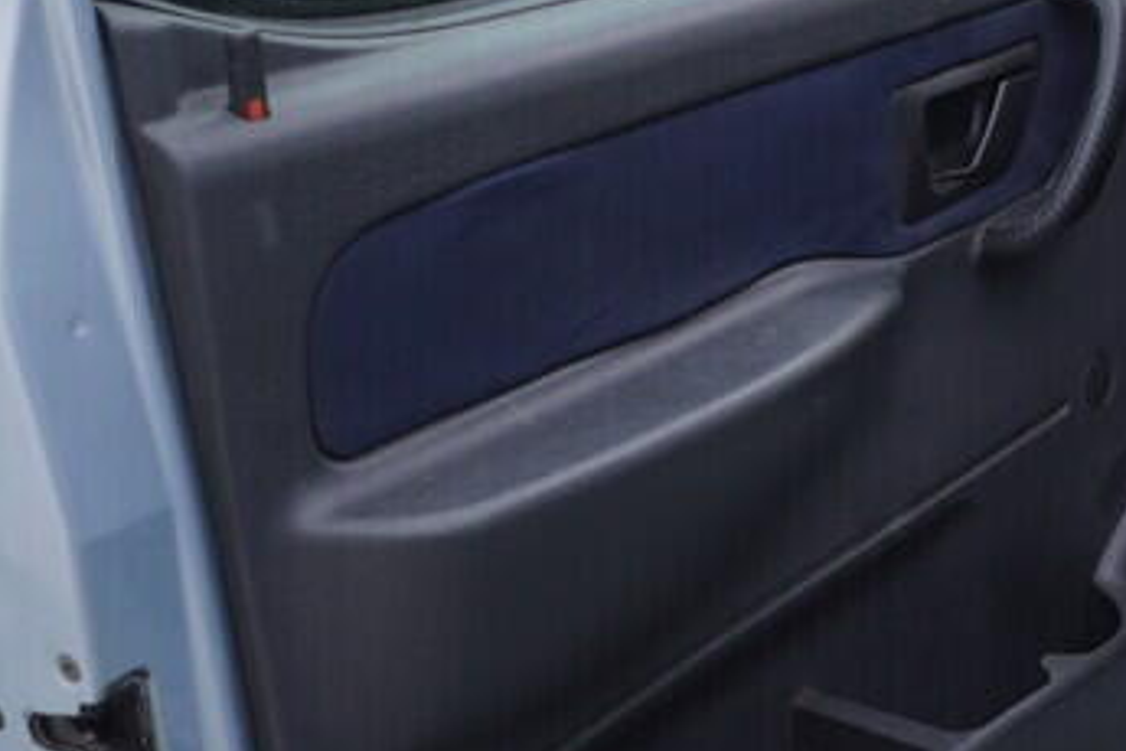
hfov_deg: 17.7
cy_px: 103
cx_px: 1508
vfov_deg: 12.7
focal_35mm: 107
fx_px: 3346
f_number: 3.5
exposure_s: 1/60
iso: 125
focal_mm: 24
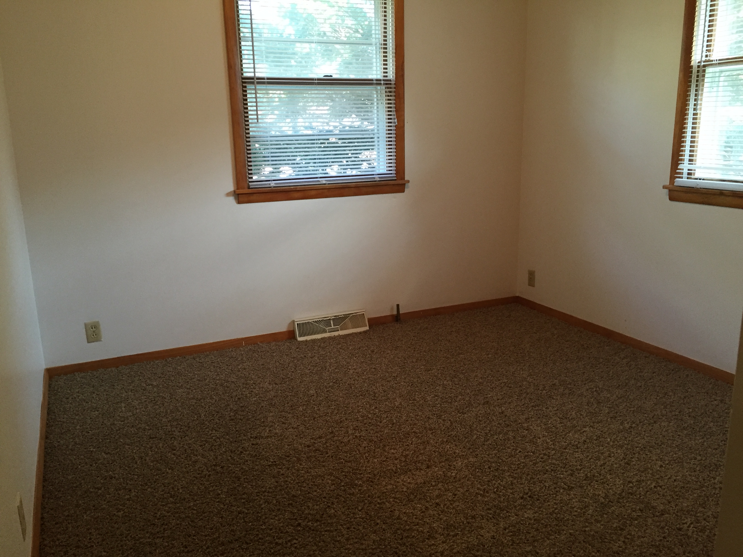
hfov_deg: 61.7
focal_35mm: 29
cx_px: 372
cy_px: 278
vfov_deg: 48.2
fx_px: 622
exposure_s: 1/30
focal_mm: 4.15
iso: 125
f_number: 2.2
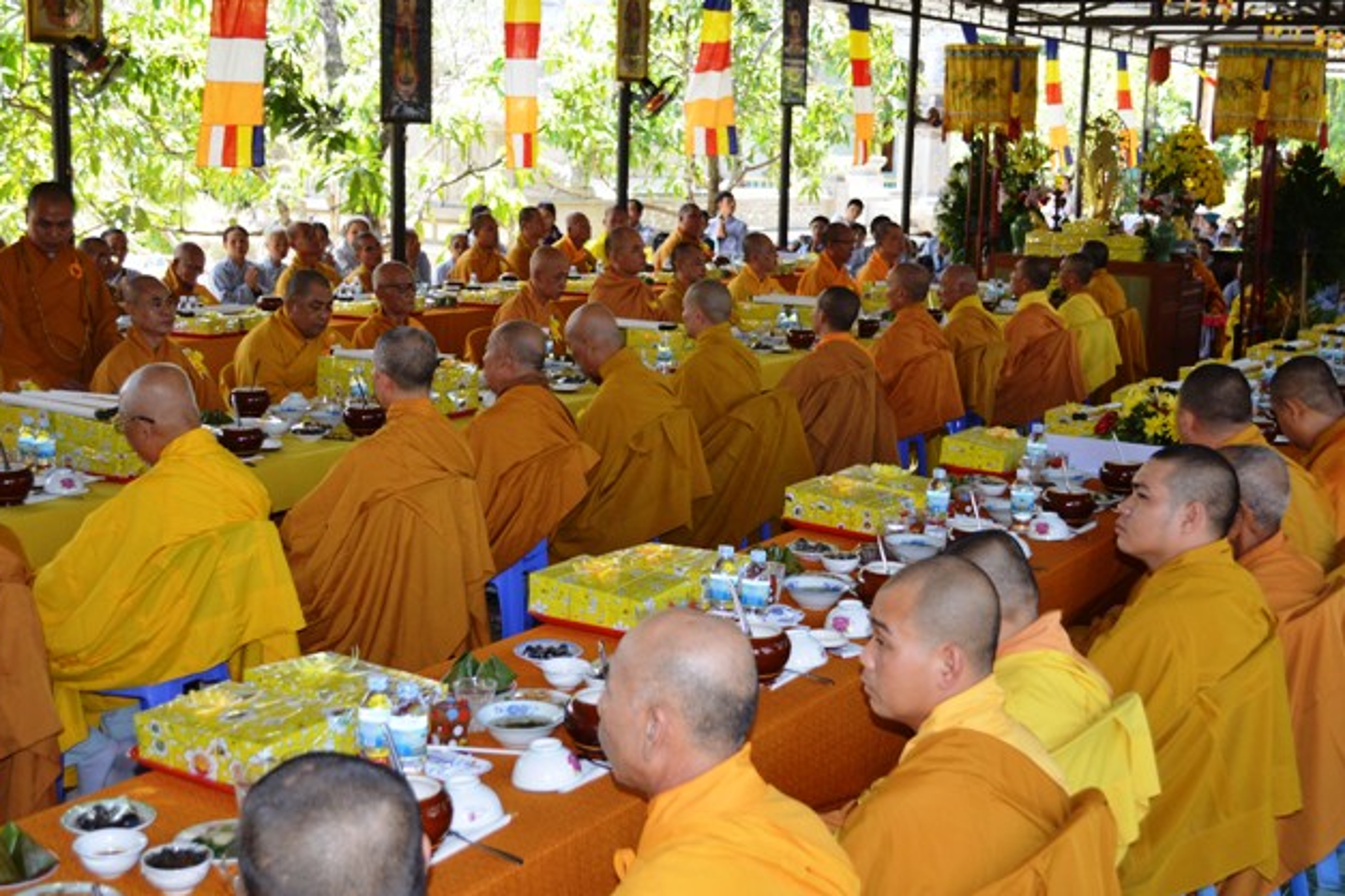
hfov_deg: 40.3
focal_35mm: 49
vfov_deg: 27.5
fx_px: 1831
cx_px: 661
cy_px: 444
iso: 360
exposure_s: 1/125
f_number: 4.8
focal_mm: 32
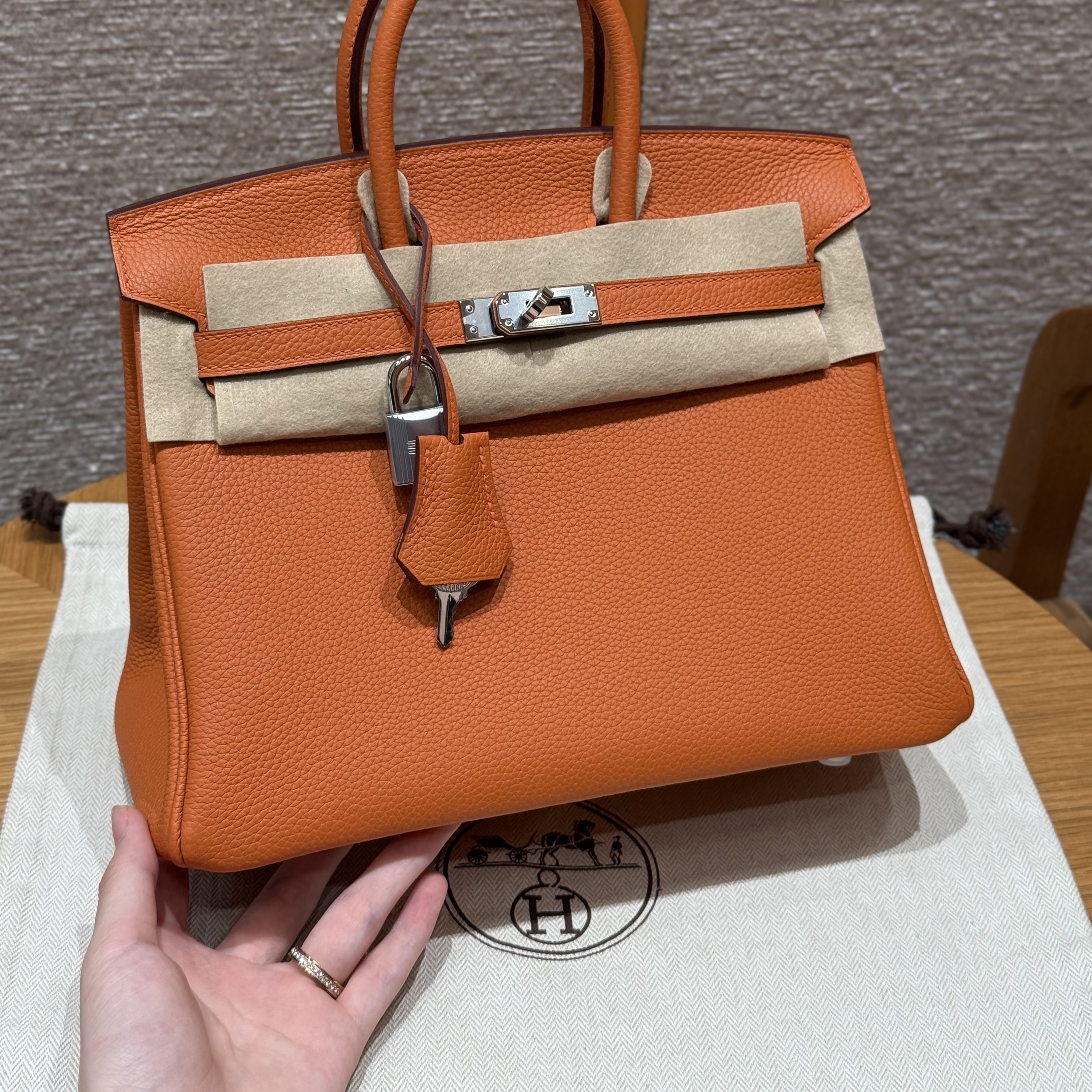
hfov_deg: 30.0
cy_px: 400
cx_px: 544
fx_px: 2034
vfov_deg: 29.9
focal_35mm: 57
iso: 100
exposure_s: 1/119
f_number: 1.78
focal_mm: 6.76
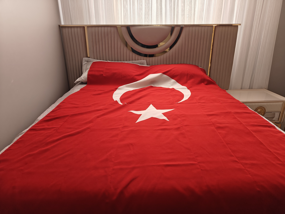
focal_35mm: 24
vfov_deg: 56.8
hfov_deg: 71.6
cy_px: 107
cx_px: 142
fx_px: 198
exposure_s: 1/50
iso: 100
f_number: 1.8
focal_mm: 5.59
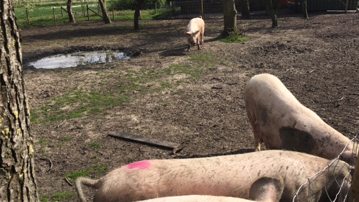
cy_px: 130
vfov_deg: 32.6
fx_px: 343
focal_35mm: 36
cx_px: 171
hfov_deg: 55.3
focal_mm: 4.15
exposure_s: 1/1923
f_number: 2.2
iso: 25
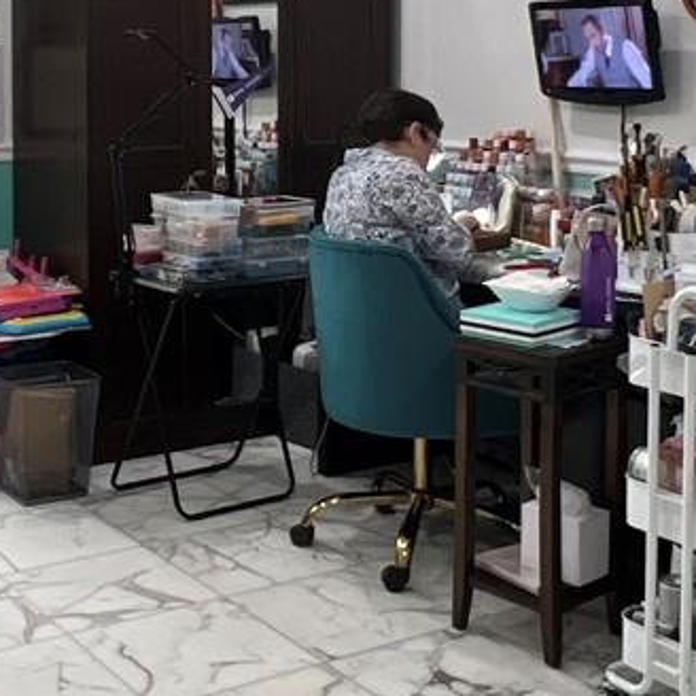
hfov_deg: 30.2
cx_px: 208
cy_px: 104
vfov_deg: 29.6
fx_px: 1274
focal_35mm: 56
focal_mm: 1.57
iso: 200
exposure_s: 1/120
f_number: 1.8
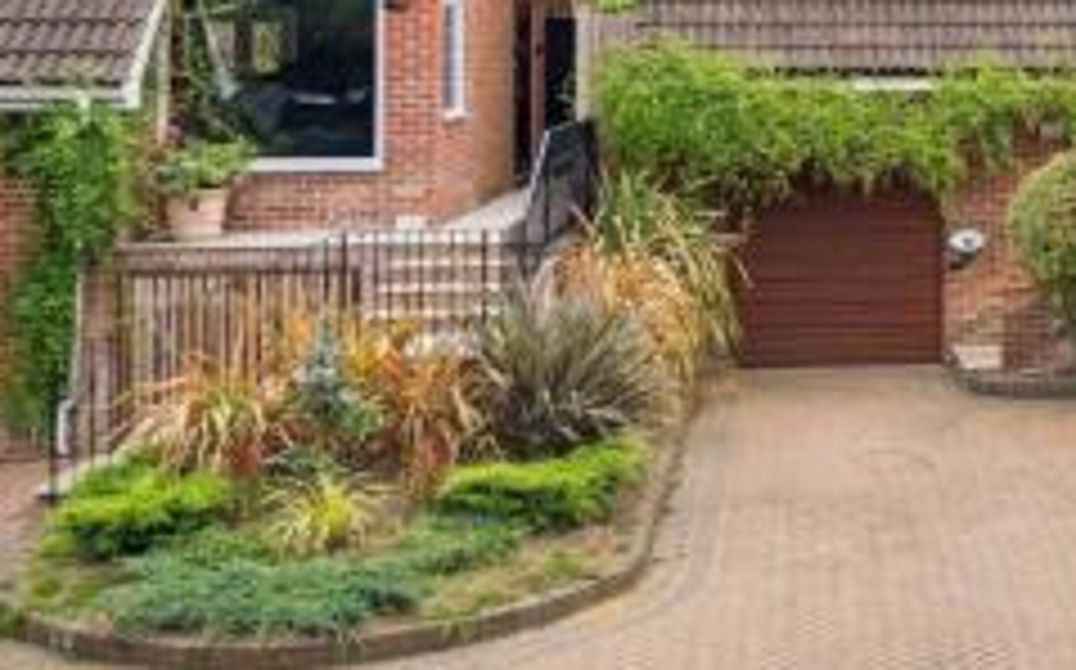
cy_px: 25
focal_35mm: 61
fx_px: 1788
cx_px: 1040
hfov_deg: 31.3
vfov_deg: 20.7
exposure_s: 1/500
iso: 640
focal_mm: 30
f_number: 5.6
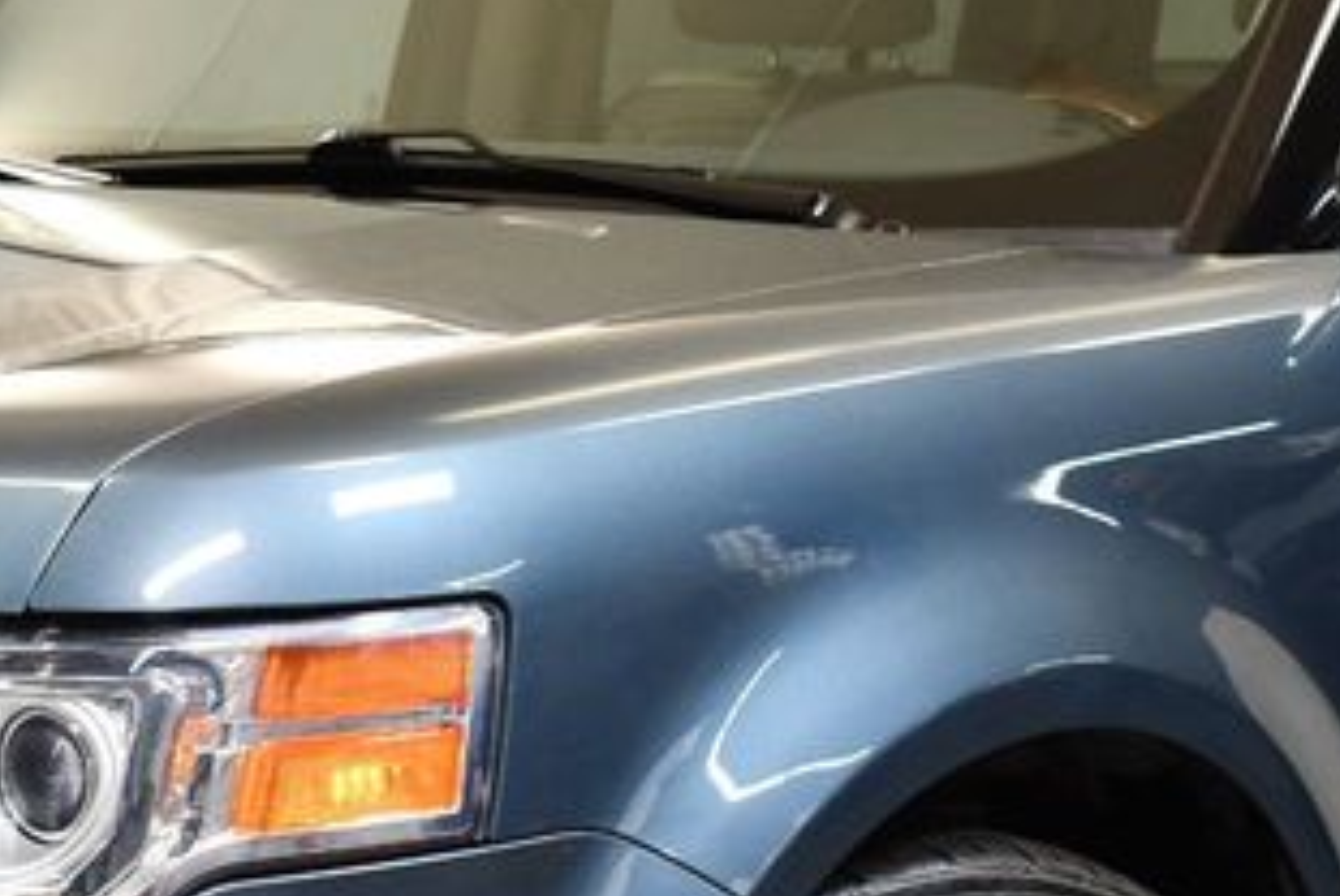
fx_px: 5216
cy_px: 898
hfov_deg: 14.5
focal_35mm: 140
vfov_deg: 9.7
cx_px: 198
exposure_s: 1/125
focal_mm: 34
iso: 1100
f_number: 4.5
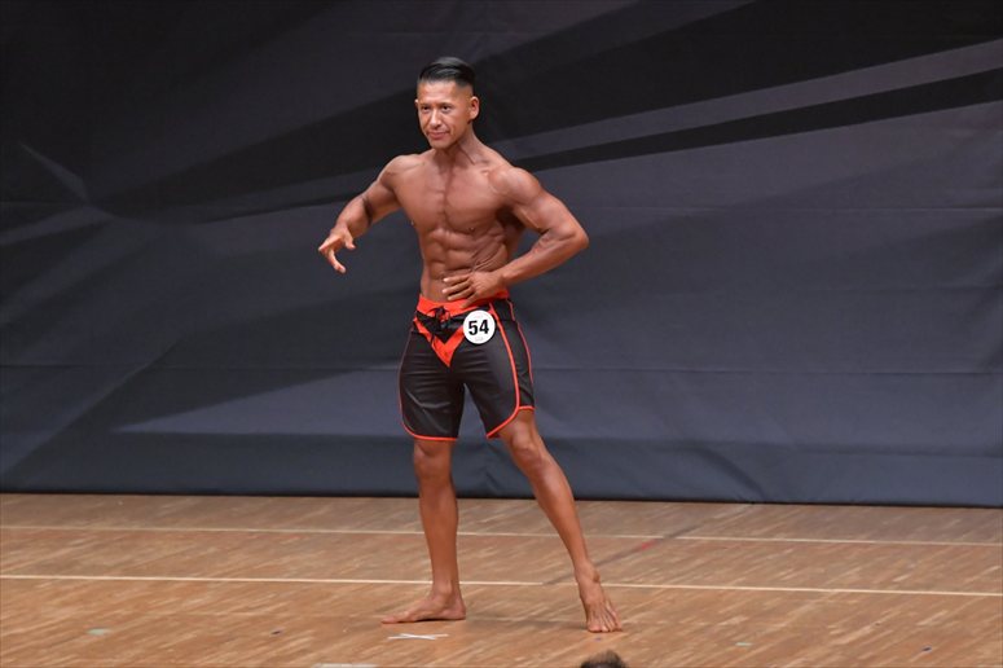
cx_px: 502
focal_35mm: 285
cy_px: 334
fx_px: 7937
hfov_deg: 7.2
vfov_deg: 4.8
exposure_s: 1/400
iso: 6400
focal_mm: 190
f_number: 5.6
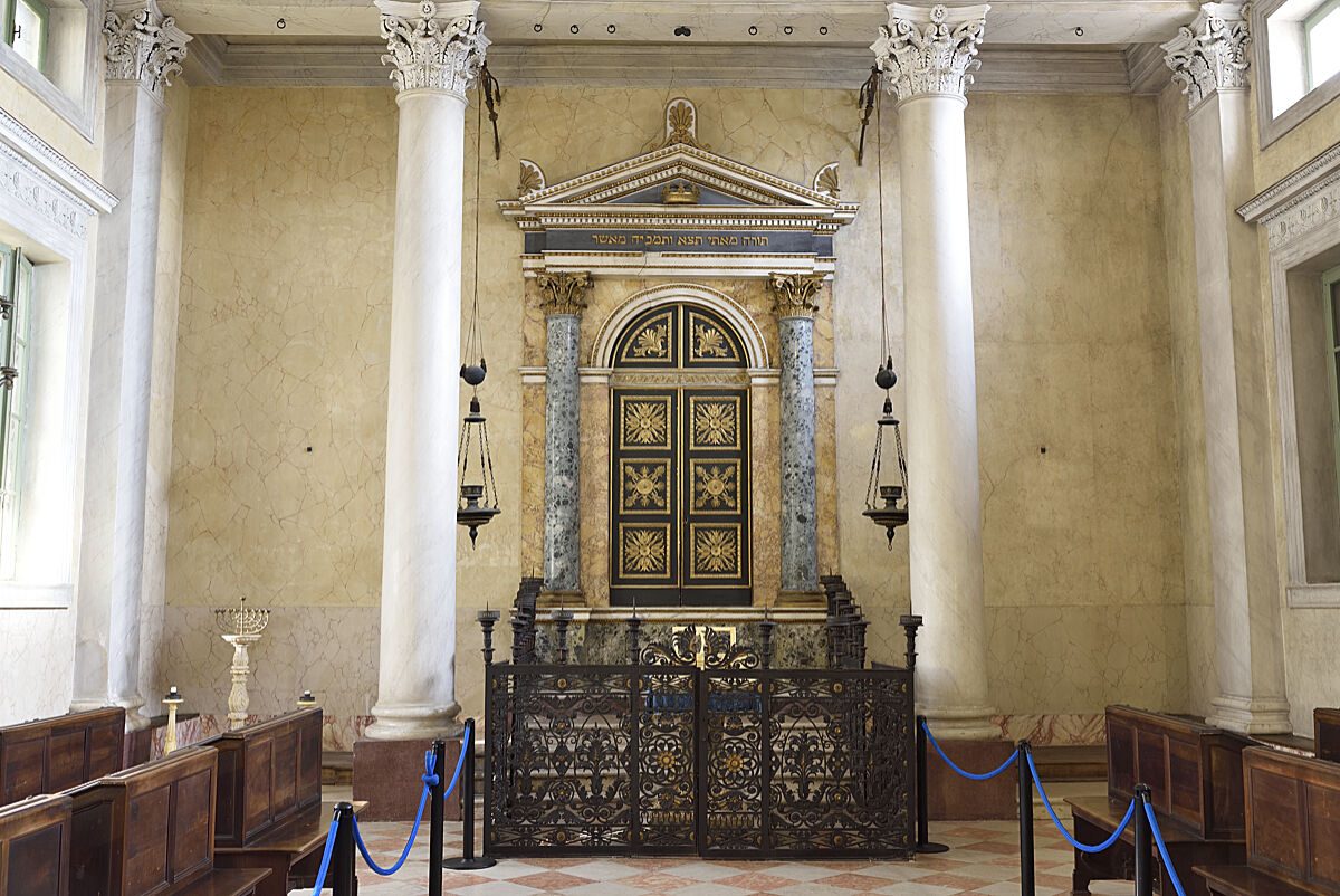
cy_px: 448
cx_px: 670
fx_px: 1304
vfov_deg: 37.9
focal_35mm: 35
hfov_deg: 54.4
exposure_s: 1/20
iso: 800
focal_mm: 35
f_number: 5.6
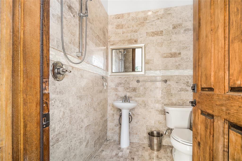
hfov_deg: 96.8
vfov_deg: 73.7
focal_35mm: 16
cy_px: 80
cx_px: 121
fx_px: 108
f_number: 8
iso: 800
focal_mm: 16
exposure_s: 1/50
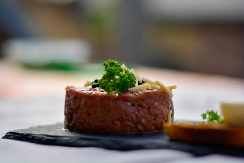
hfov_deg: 27.0
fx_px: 508
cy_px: 82
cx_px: 122
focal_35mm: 75
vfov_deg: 18.2
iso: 100
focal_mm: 50
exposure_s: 1/1250
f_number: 1.8
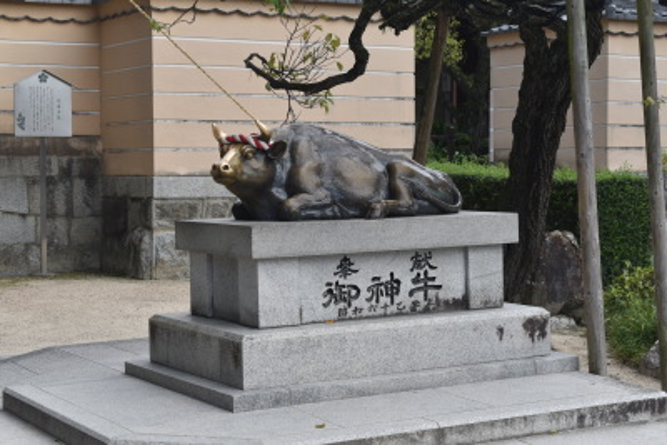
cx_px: 334
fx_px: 1334
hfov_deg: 28.1
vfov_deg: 18.9
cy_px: 222
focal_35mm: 72
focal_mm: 48
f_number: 8
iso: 200
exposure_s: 1/250
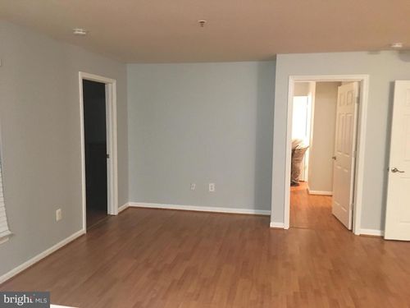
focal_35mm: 29
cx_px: 205
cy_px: 154
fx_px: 343
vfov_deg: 48.2
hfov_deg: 61.7
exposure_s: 1/15
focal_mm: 4.15
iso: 200
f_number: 2.2
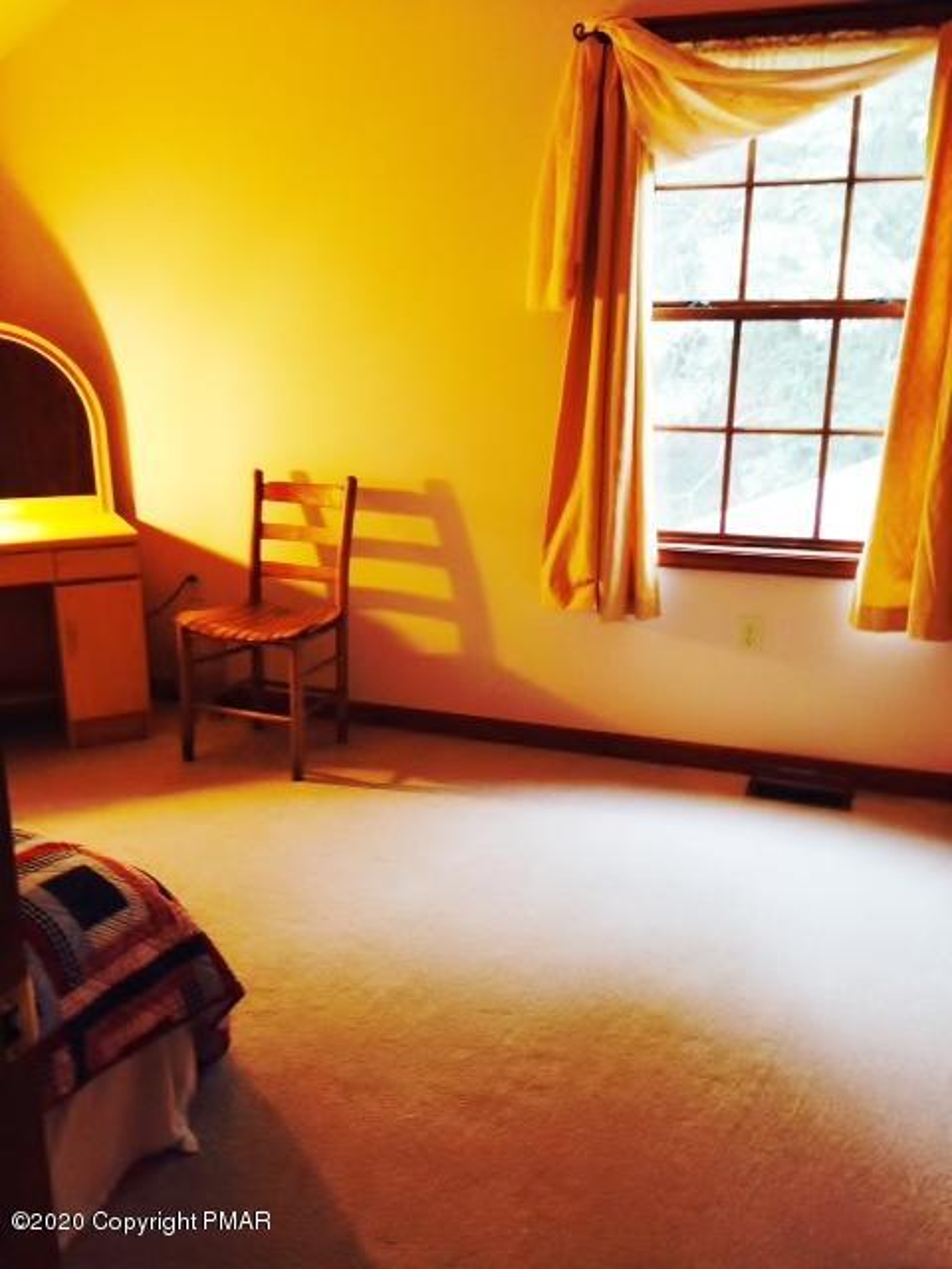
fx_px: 1210
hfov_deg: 42.9
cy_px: 634
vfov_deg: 55.4
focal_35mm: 33
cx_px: 476
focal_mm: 4.12
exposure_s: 1/20
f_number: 2.4
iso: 125
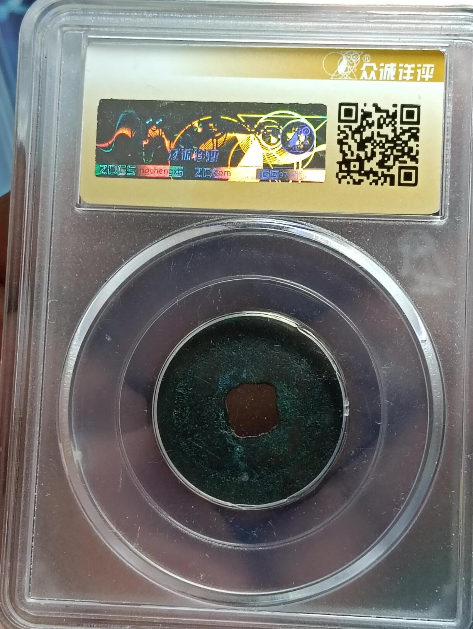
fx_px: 1327
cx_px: 235
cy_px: 305
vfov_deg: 26.6
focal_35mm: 73
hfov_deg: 20.2
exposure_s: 1/33.3
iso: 125
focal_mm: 3.98
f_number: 1.8
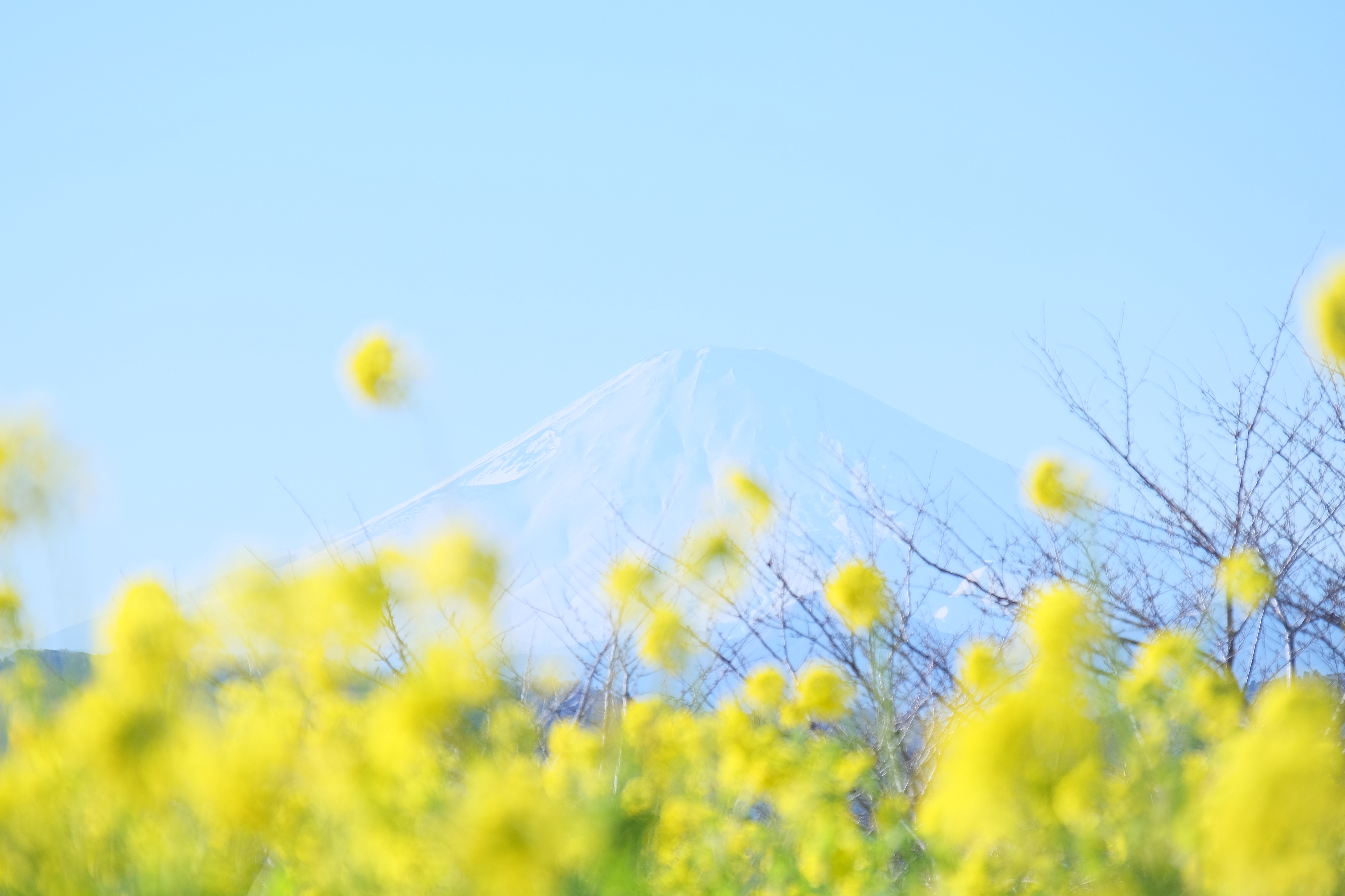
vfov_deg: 8.3
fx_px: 6164
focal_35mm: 165
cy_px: 448
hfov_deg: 12.5
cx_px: 672
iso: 800
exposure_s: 1/1300
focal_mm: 110
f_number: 5.6
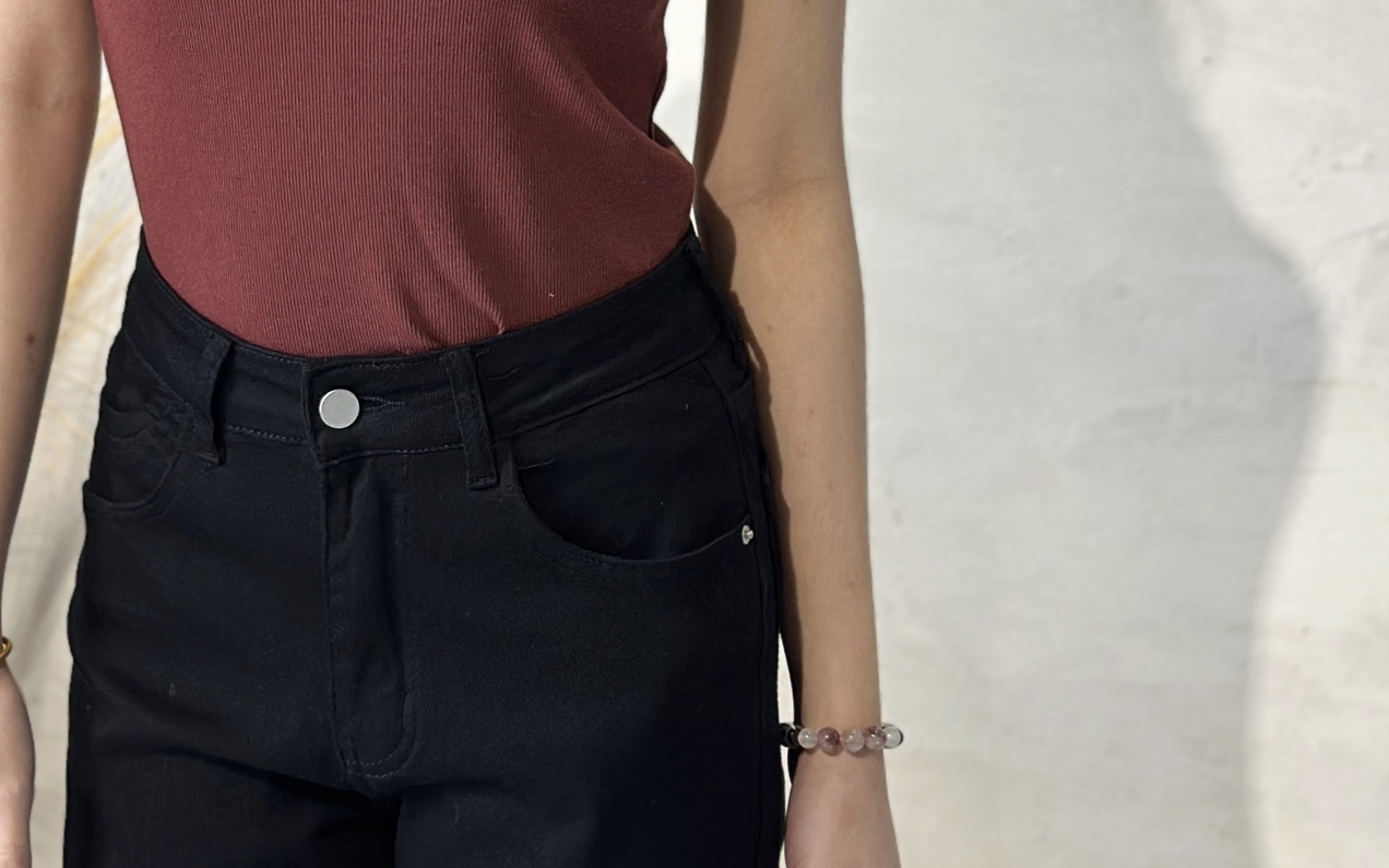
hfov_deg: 21.5
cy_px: -259
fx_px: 3634
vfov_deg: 13.2
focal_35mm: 96
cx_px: 425
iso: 100
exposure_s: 1/121
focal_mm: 6.86
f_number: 1.78
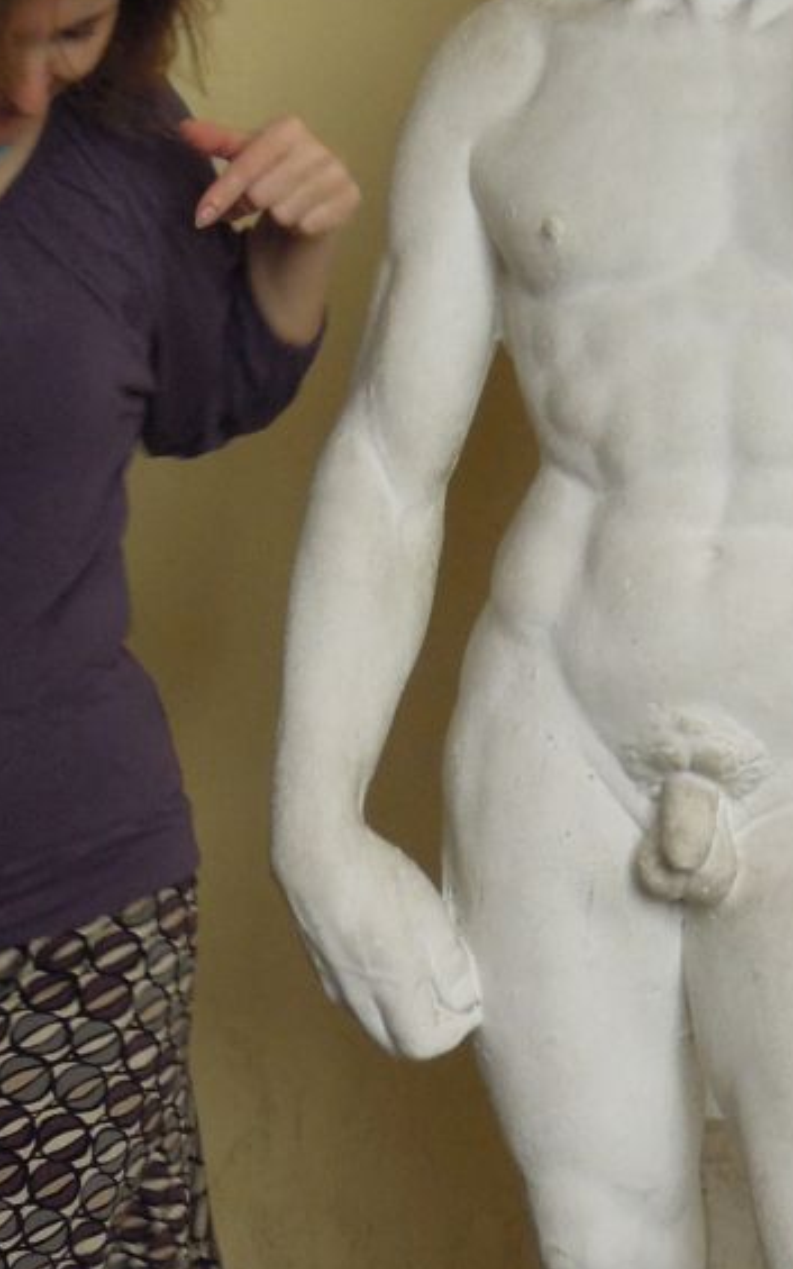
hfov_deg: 10.2
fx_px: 4427
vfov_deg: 16.3
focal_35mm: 128
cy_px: 888
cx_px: 431
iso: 400
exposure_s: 1/40
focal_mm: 9
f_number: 3.7
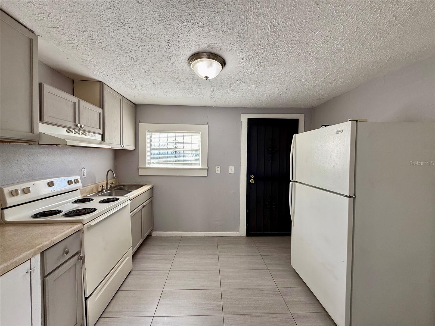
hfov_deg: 102.1
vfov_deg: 85.7
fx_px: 176
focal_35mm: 14
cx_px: 218
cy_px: 163
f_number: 2.2
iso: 80
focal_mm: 2.22
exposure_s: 1/99
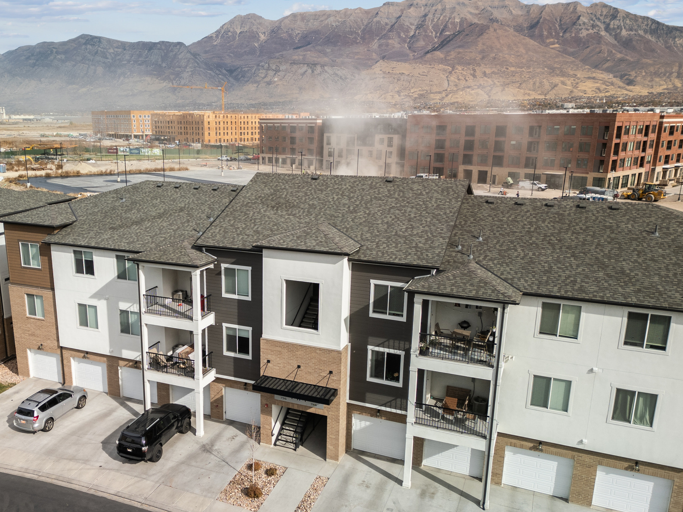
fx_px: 612
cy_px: 282
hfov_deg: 57.7
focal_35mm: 31
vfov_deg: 45.4
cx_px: 259
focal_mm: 6.7
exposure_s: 1/1500
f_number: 1.7
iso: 110
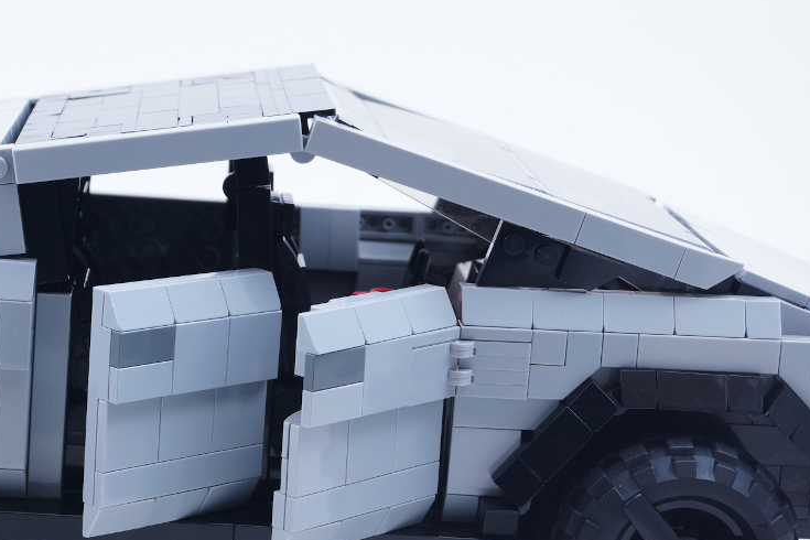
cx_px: 223
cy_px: 345
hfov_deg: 20.7
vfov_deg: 13.9
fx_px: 2205
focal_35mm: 98
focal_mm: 40
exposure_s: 1.6
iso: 100
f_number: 8
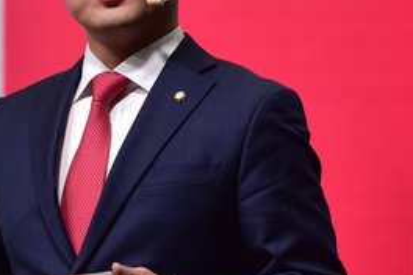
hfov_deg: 7.6
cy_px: 145
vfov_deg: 5.1
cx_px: 91
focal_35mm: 272
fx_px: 3120
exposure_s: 1/320
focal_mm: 112
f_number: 2.8
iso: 1100
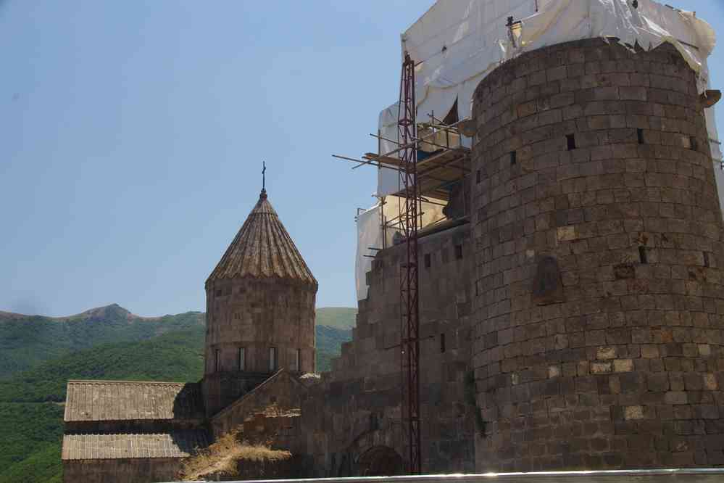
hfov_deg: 45.4
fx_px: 865
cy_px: 242
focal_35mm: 43
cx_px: 362
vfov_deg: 31.2
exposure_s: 1/60
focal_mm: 29.4
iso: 200
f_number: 11
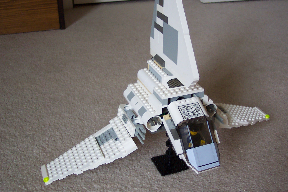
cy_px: 98
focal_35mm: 45
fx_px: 360
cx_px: 162
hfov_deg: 43.5
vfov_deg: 29.9
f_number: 2.8
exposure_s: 1/30
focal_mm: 8
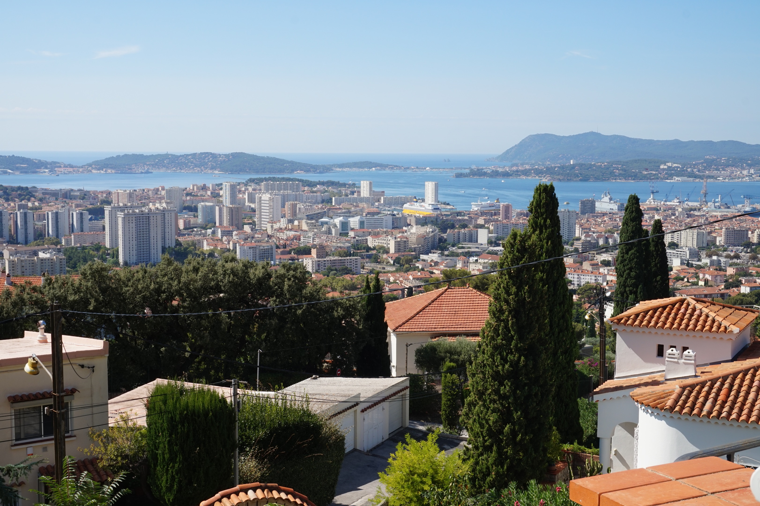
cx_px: 380
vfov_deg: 29.8
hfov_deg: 43.6
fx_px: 949
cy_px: 253
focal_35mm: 45
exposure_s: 1/100
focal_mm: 30
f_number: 14
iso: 100
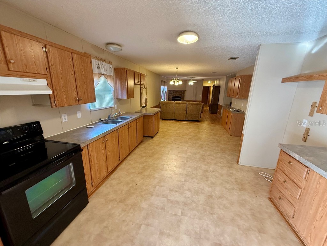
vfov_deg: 85.7
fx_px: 132
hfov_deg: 102.1
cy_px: 123
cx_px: 164
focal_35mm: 14
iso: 320
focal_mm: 2.22
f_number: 2.2
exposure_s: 1/60
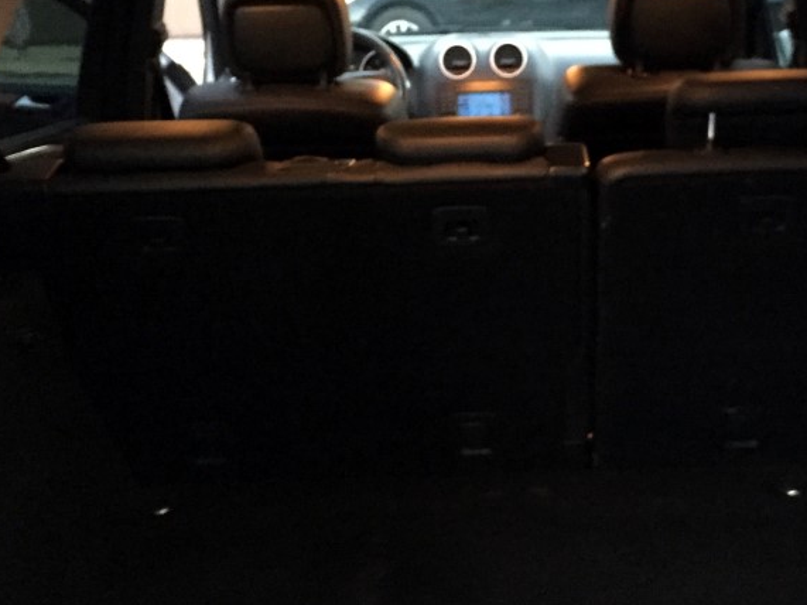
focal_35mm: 52
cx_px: 503
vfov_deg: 27.9
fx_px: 1212
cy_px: 212
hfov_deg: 36.6
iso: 400
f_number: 2.2
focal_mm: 4.15
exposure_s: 1/15
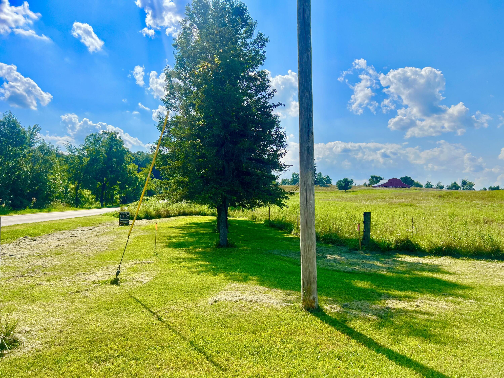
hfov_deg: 67.3
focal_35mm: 26
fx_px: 379
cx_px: 252
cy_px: 189
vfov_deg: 53.1
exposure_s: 1/8000
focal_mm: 5.7
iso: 50
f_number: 1.5
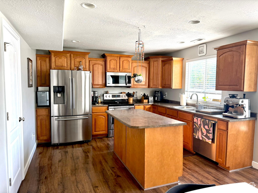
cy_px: 96
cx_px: 129
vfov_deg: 56.8
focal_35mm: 24
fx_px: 179
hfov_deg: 71.6
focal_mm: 6.76
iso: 125
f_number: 1.78
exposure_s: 1/240
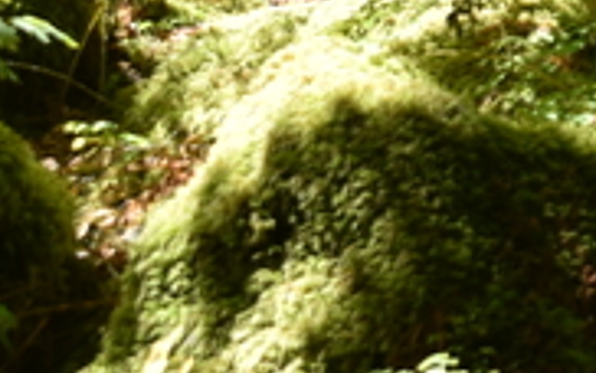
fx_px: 6420
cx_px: 1559
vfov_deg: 3.3
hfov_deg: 5.1
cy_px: -762
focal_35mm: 395
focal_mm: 55
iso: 100
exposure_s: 1/125
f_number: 5.6
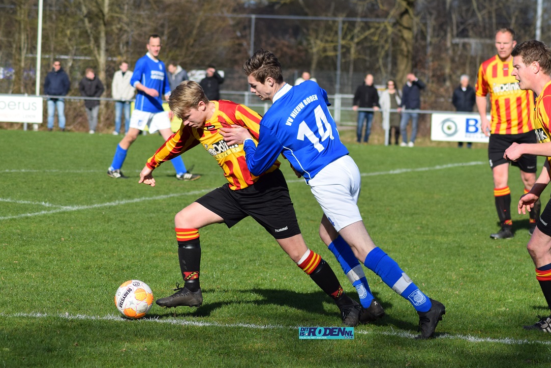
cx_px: 301
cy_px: 184
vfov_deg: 6.6
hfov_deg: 9.9
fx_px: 3177
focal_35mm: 208
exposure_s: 1/2000
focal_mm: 125
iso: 400
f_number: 7.1
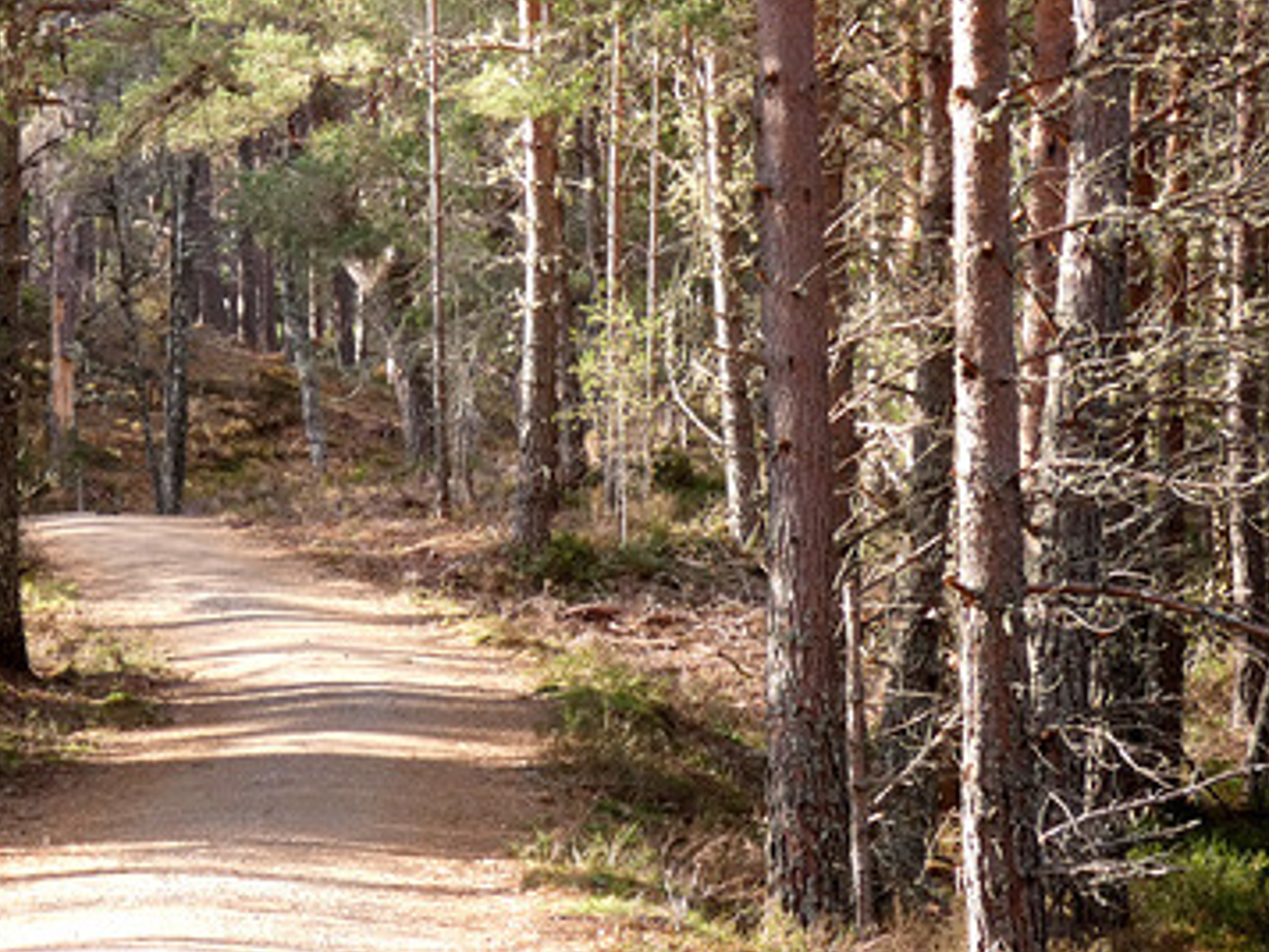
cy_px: 298
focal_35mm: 136
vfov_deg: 10.9
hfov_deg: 14.4
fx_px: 4987
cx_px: 224
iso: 80
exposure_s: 1/80
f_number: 4.5
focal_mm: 14.5
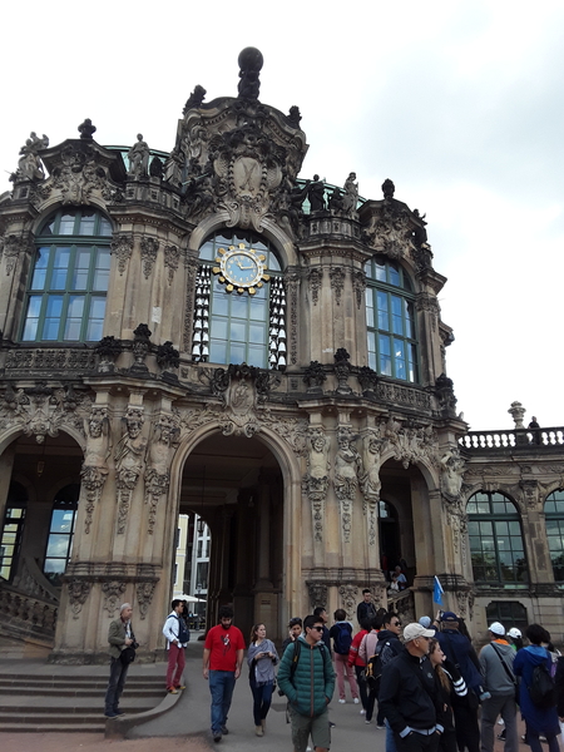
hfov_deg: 51.4
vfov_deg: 65.3
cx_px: 282
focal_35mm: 27
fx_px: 587
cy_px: 376
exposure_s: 1/530
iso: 40
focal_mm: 2.91
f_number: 1.9
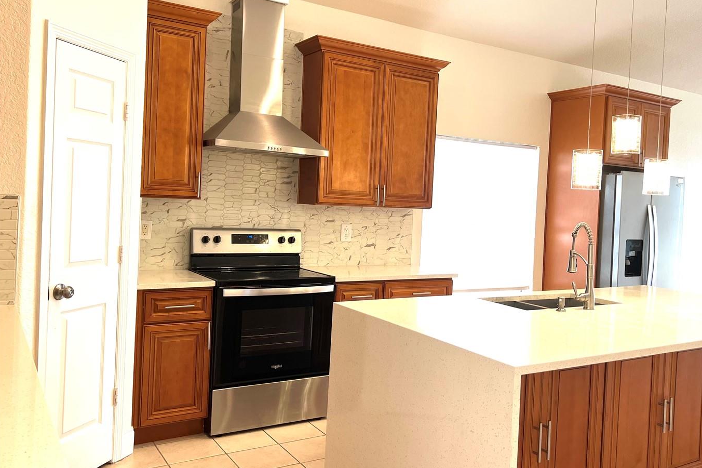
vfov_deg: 41.1
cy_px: 209
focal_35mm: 32
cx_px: 413
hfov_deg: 58.4
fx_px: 624
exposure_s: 1/120
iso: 80
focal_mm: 5.7
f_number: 1.5
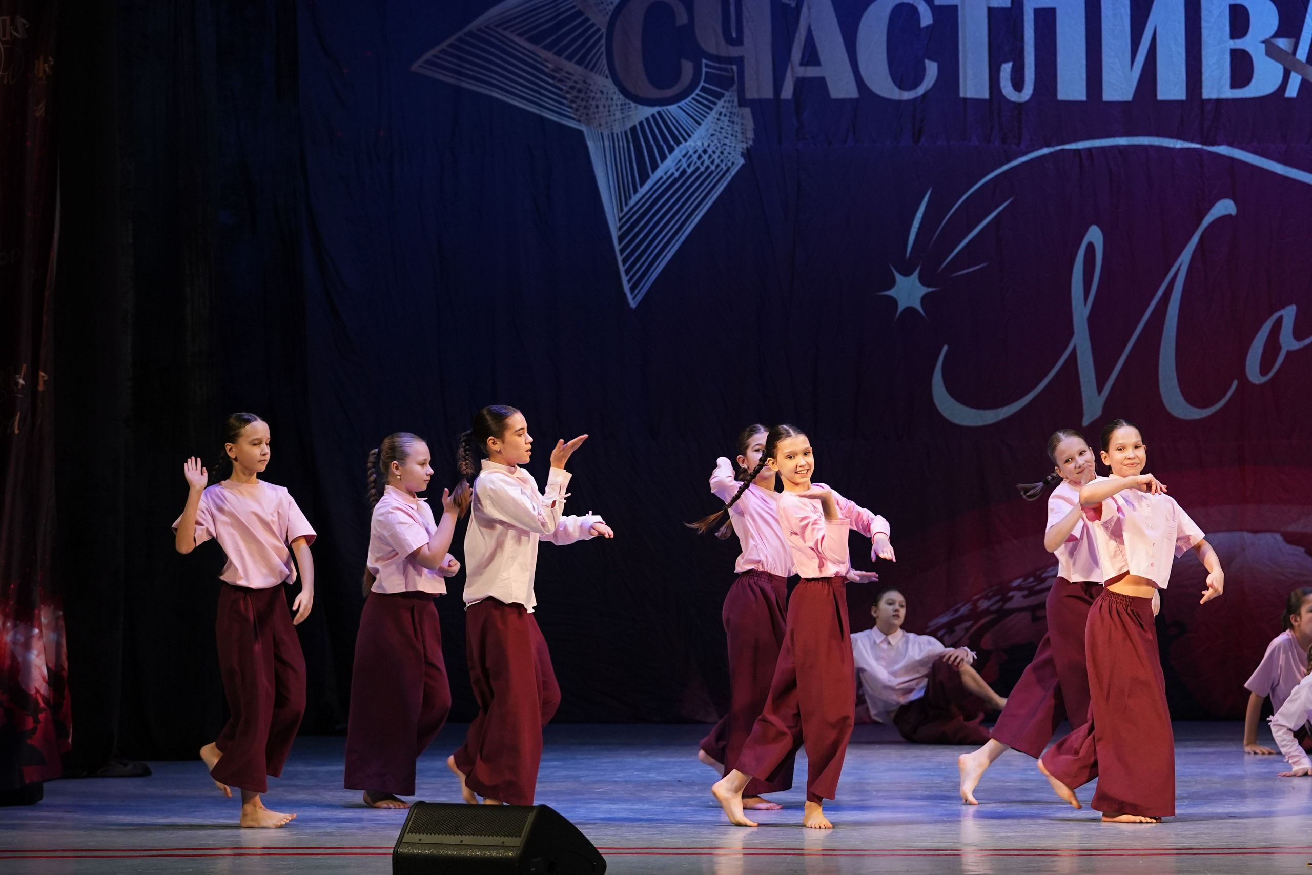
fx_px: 5795
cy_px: 438
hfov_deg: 12.9
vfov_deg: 8.6
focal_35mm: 159
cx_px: 656
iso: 1250
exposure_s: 1/400
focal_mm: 106
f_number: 2.8
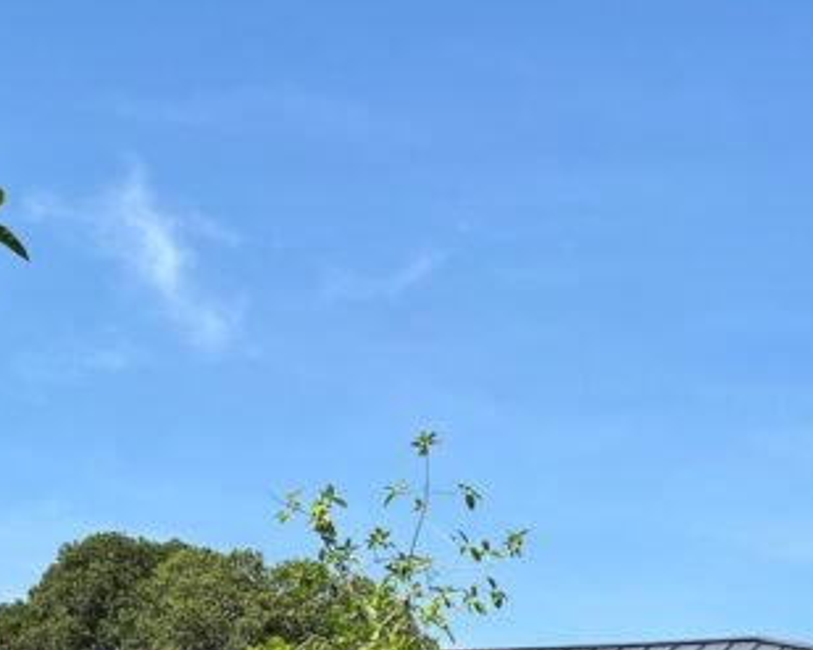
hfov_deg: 22.7
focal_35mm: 84
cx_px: 516
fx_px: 2021
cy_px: 900
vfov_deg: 17.0
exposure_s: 1/2762
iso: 50
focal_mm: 5.7
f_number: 1.5
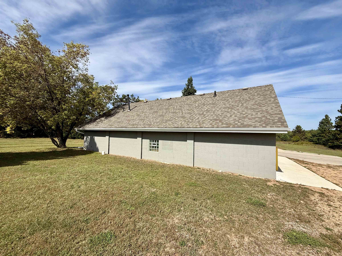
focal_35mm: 14
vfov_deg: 85.7
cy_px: 128
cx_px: 171
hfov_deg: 102.1
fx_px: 138
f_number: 2.2
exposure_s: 1/2611
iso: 50
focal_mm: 2.22
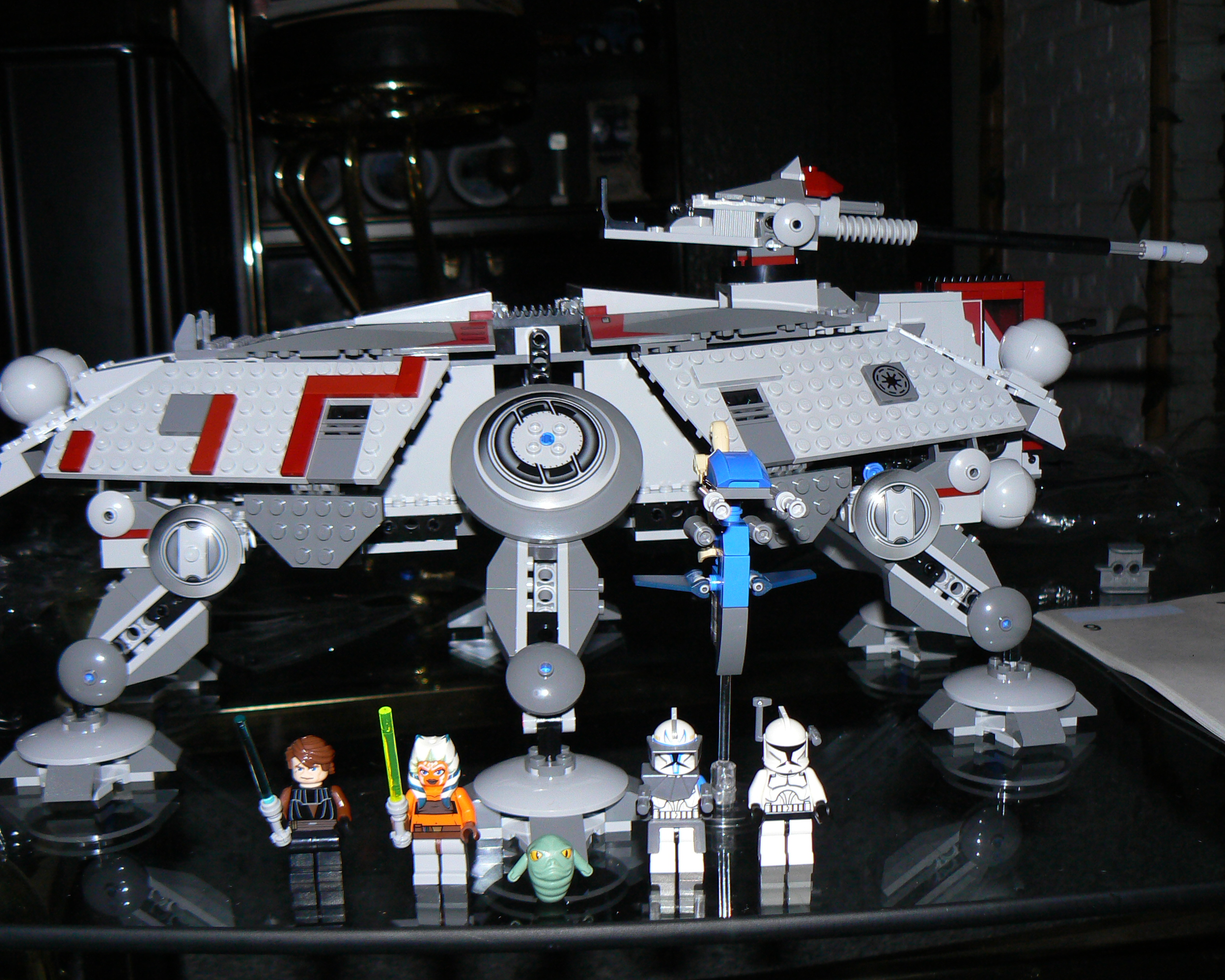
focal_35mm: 39
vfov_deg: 38.2
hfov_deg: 46.8
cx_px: 568
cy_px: 476
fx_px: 1414
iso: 100
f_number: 2.8
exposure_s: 1/30
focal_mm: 6
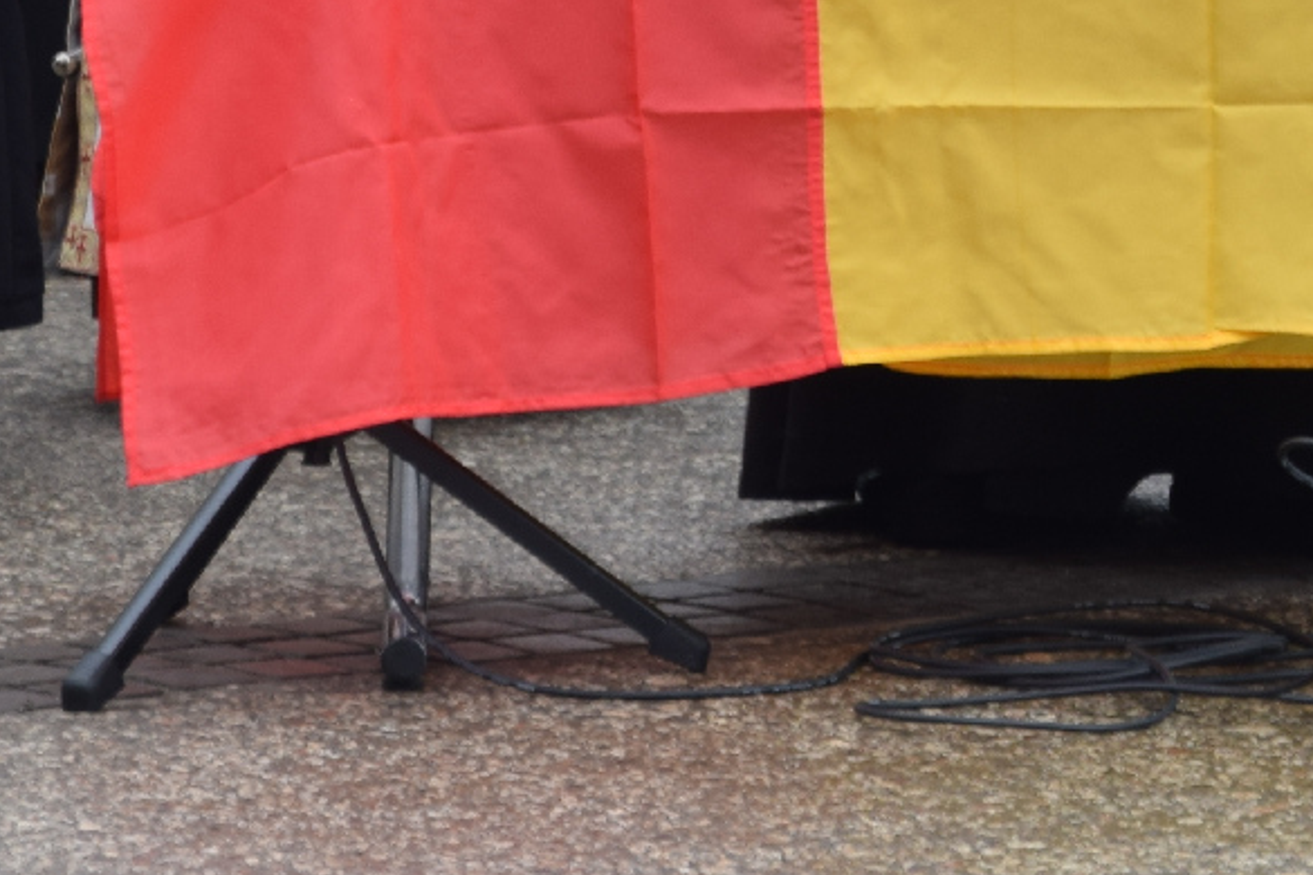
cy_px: -768
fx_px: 16995
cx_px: 1389
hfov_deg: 4.4
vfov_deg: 2.9
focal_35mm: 466
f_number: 7.1
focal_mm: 80
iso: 160
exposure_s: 1/100
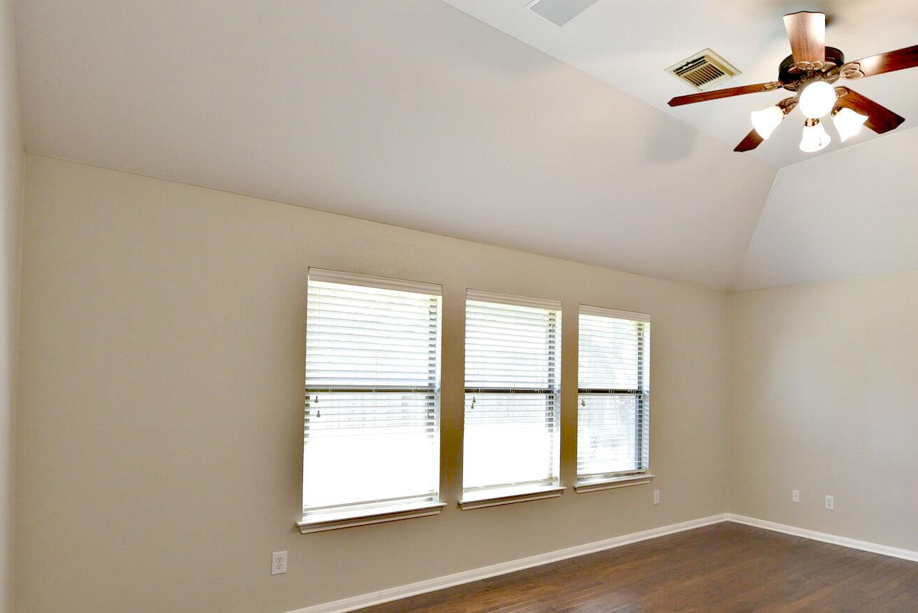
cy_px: 381
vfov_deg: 56.6
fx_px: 561
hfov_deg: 77.4
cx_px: 562
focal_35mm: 22
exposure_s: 1/80
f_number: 4.5
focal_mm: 14
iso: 400
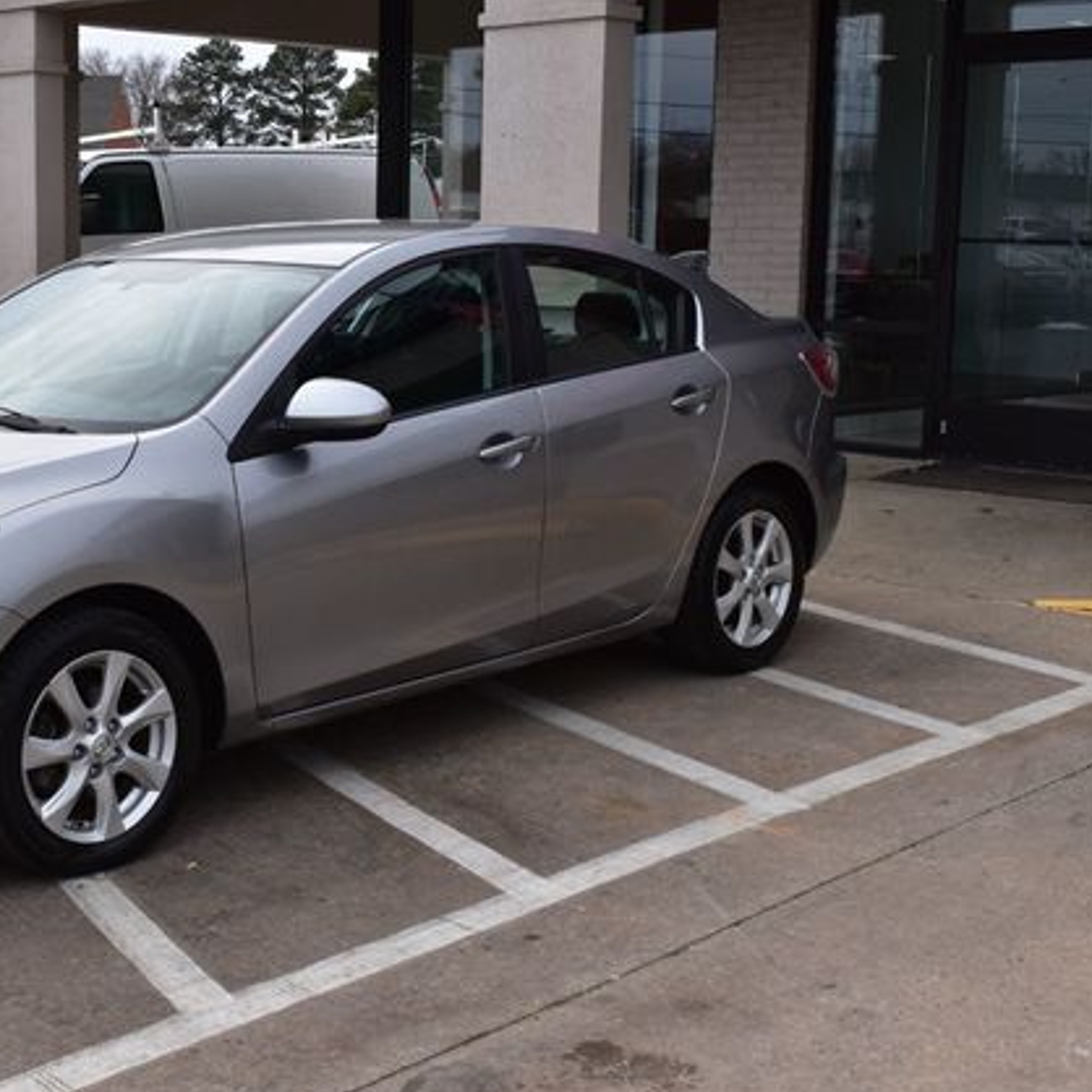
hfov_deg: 32.0
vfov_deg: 32.4
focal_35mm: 53
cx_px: 313
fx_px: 1879
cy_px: 554
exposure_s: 1/500
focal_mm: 27
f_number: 11
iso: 400
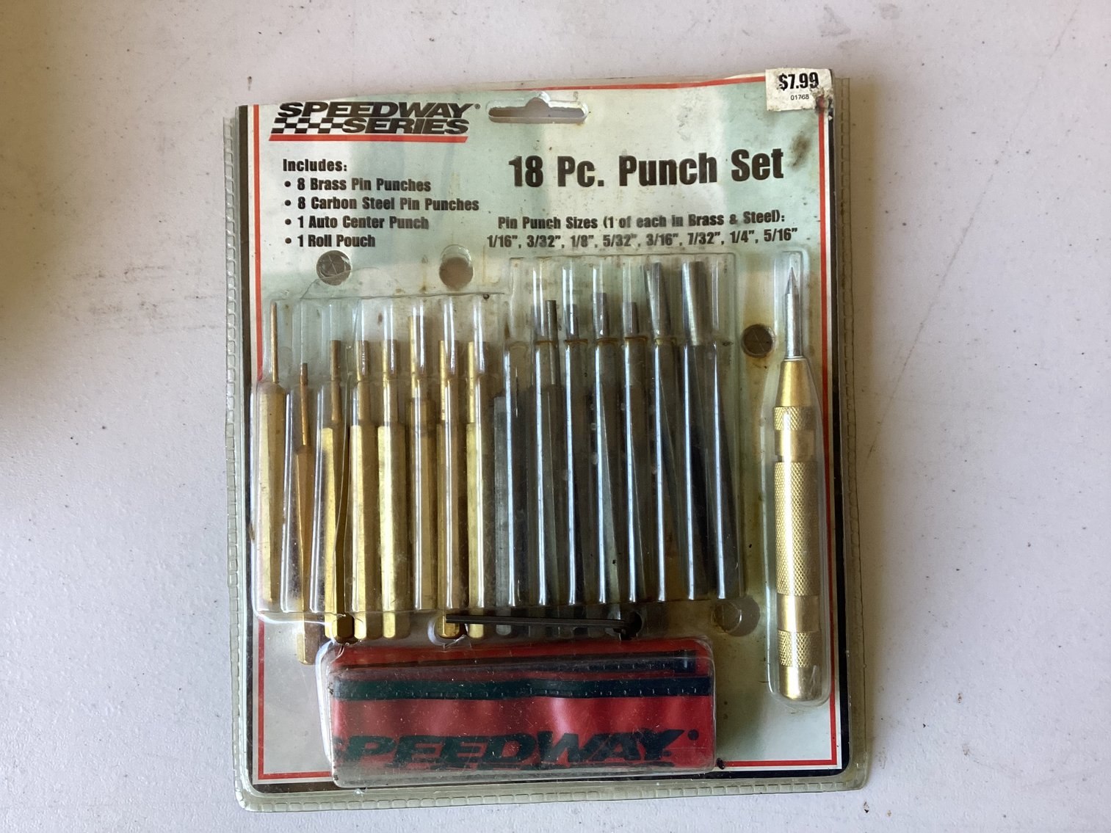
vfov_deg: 45.4
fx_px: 995
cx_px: 556
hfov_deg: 58.3
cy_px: 416
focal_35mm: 31
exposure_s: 1/60
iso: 64
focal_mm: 3.3
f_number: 2.4
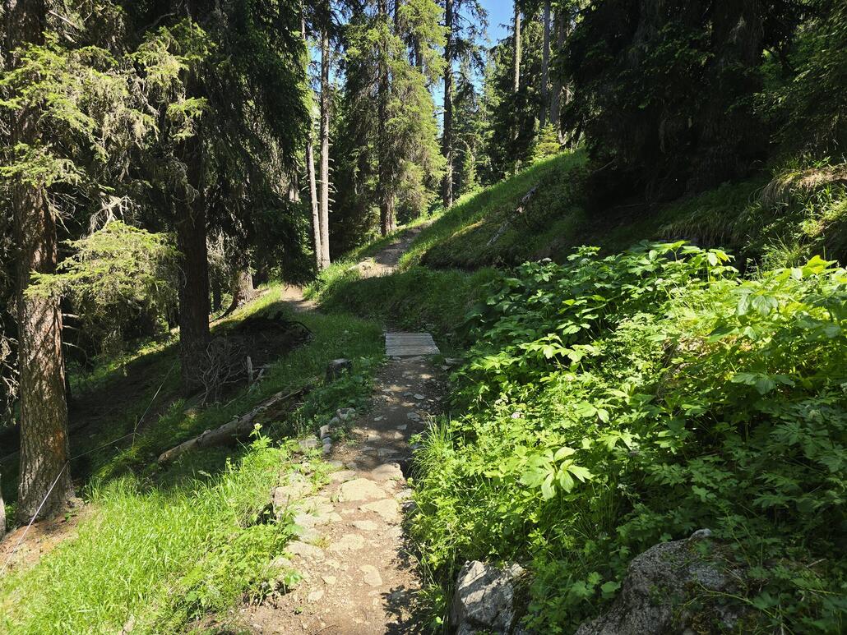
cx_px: 424
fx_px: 563
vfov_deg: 58.9
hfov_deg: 73.9
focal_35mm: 23
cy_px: 318
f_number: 1.7
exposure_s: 1/180
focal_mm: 6.3
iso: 12
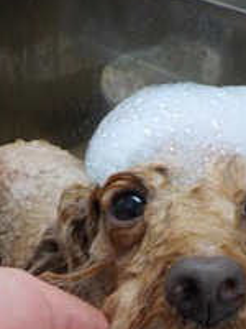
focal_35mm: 60
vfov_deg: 31.5
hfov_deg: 24.3
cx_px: 154
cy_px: 255
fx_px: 569
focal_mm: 4.1
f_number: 3.3
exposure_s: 1/30
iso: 360
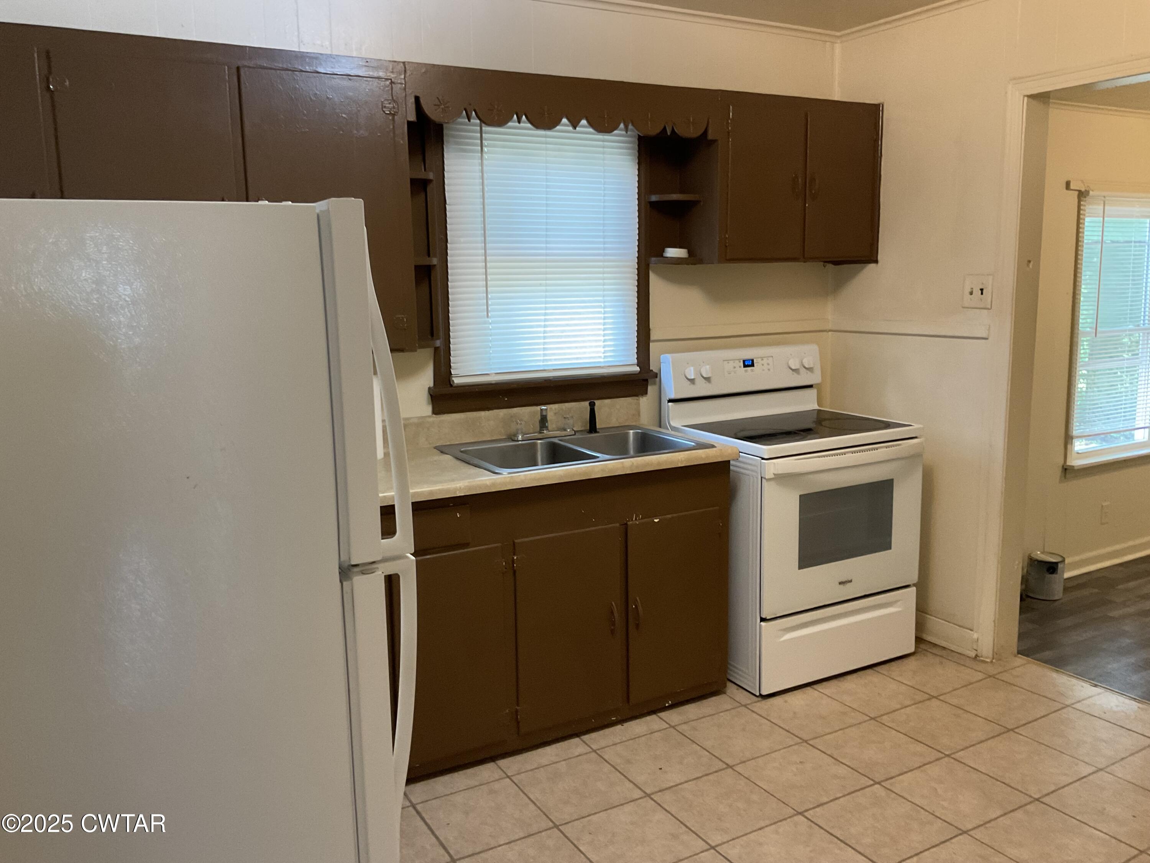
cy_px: 432
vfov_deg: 48.2
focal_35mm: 29
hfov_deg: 61.7
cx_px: 575
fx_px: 963
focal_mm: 3
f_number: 1.8
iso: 250
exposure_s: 1/60
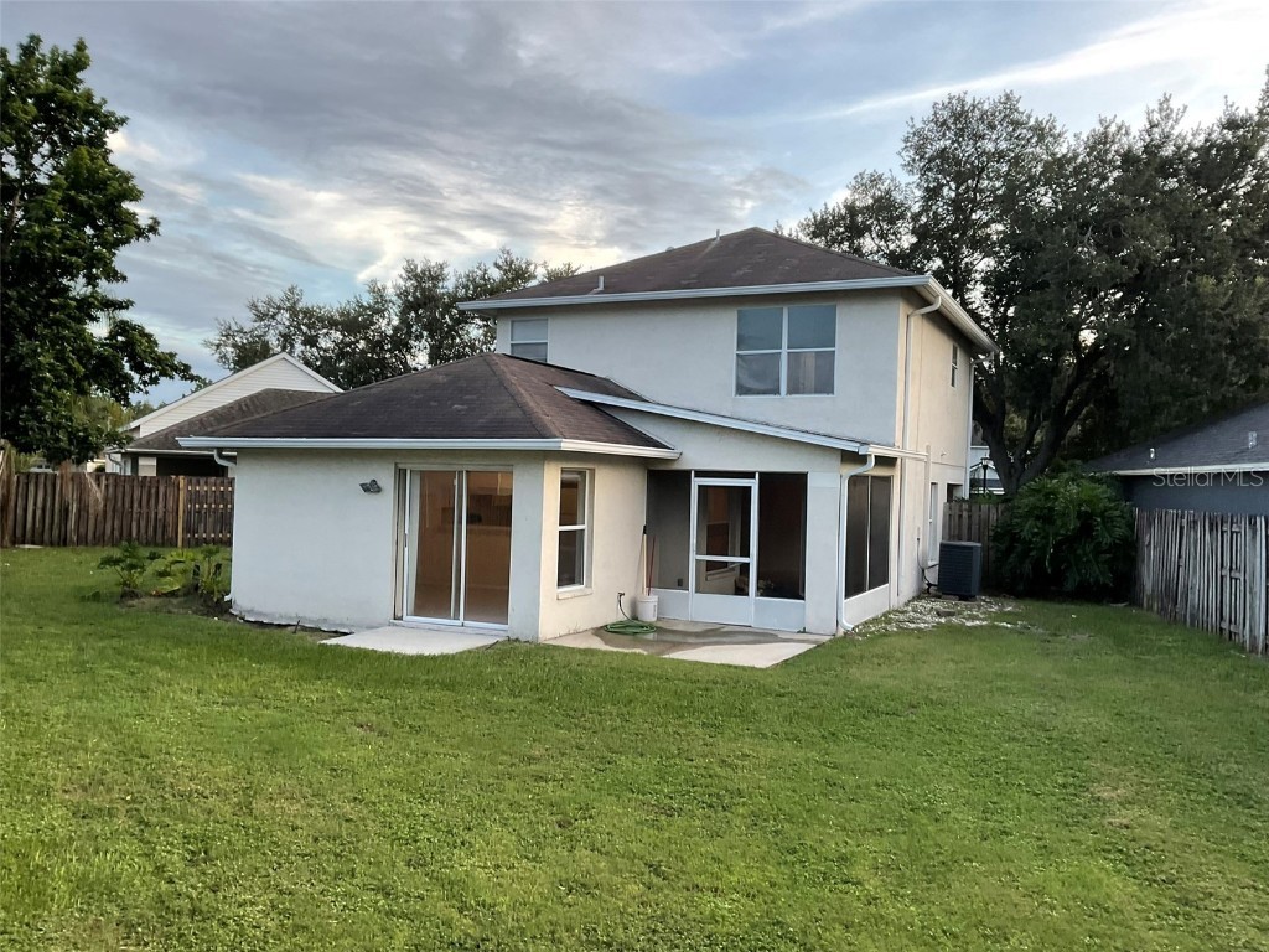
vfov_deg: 48.2
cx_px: 634
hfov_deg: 61.7
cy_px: 476
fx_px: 1063
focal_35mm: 29
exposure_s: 1/120
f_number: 1.8
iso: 40
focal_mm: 3
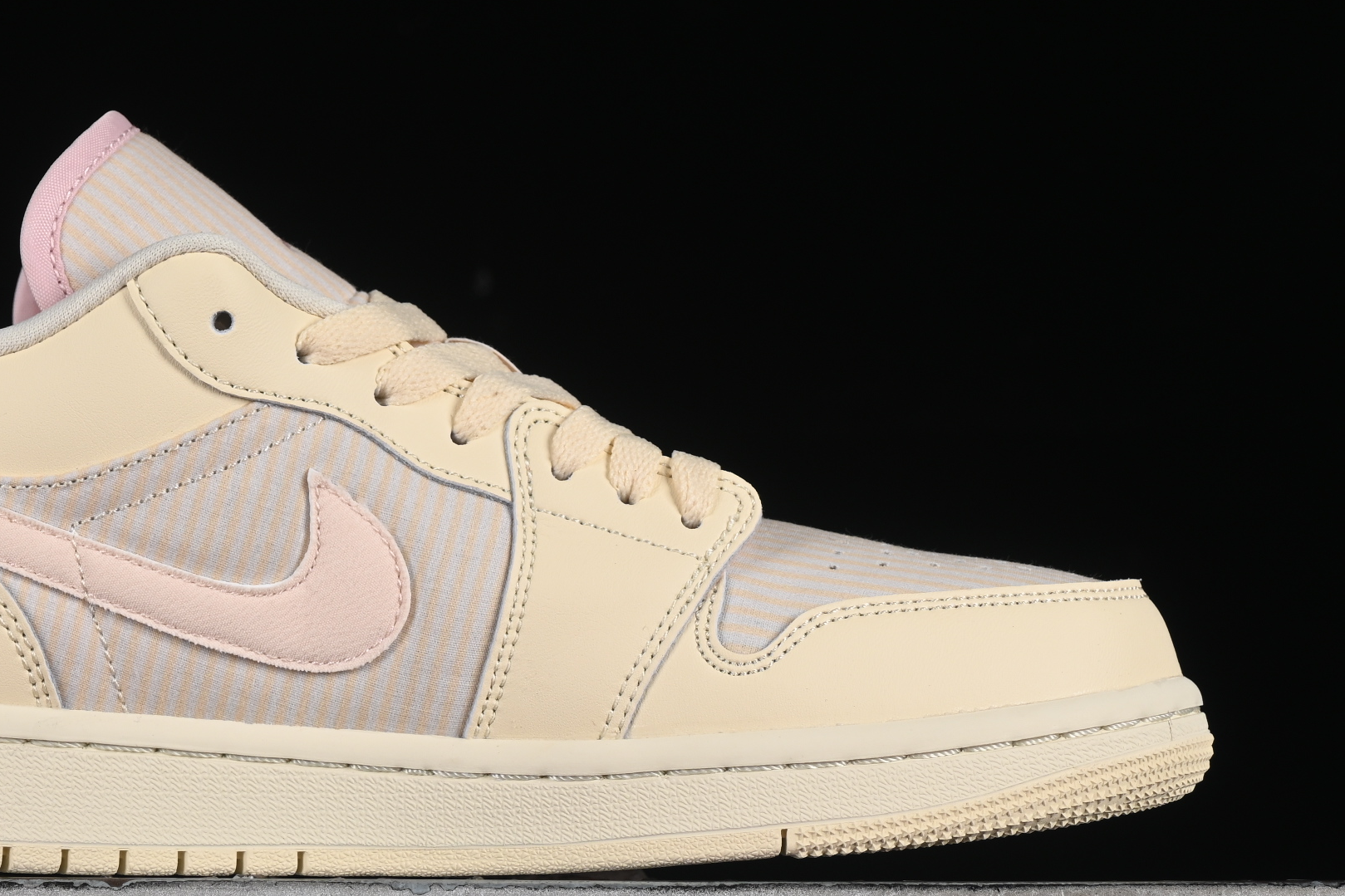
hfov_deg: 15.8
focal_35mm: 129
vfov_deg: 10.6
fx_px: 4819
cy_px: 406
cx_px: 401
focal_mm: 50
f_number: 8
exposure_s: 1/80
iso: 160
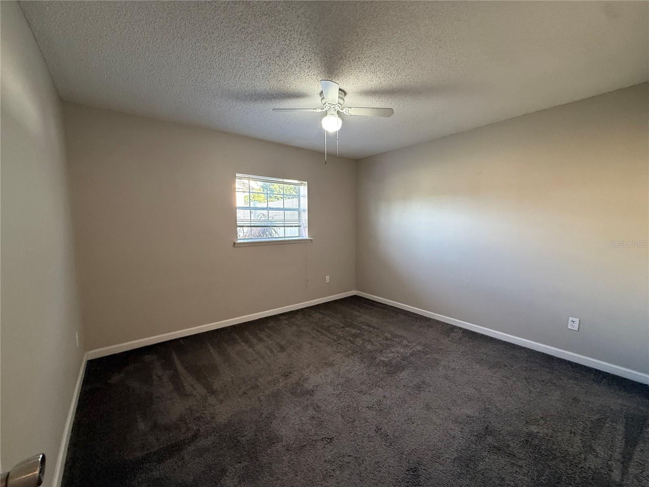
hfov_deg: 102.1
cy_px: 244
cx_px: 324
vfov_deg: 85.7
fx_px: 262
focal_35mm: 14
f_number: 2.2
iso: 400
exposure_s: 1/120
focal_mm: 2.22
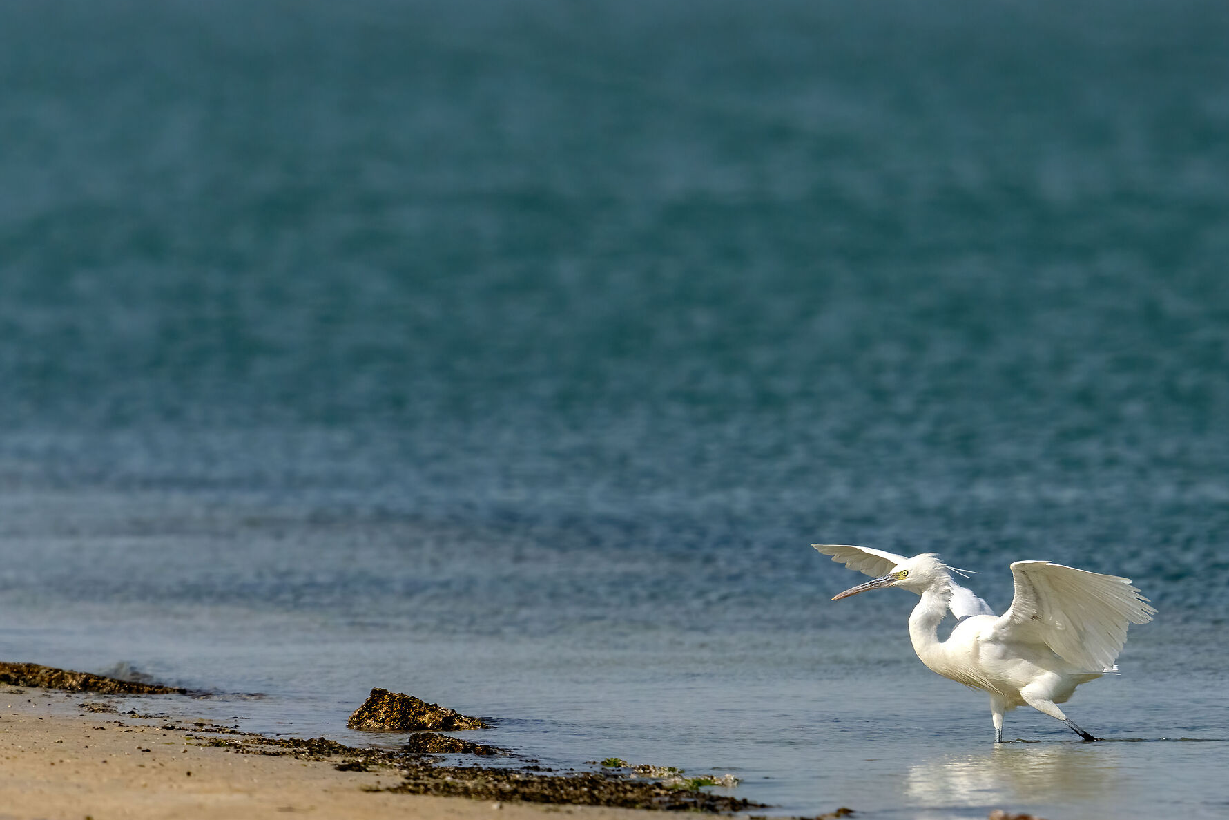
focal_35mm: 809
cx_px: 696
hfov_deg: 2.5
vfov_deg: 1.7
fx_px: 27619
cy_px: 371
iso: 1000
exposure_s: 1/5000
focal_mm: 600
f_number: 8
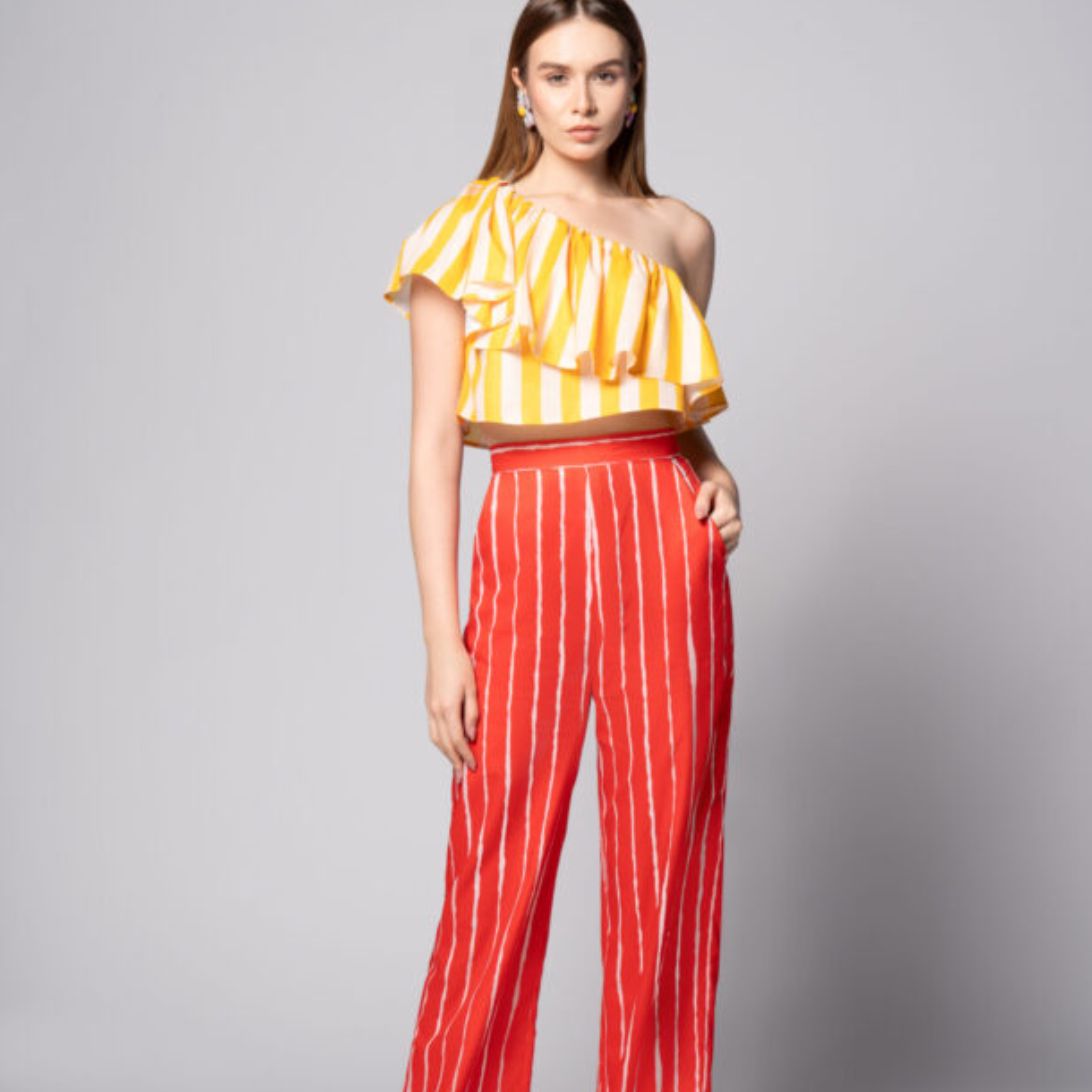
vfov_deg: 24.6
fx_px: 2498
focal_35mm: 70
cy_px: 639
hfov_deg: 24.7
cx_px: 551
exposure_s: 1/160
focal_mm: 54
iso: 100
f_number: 18
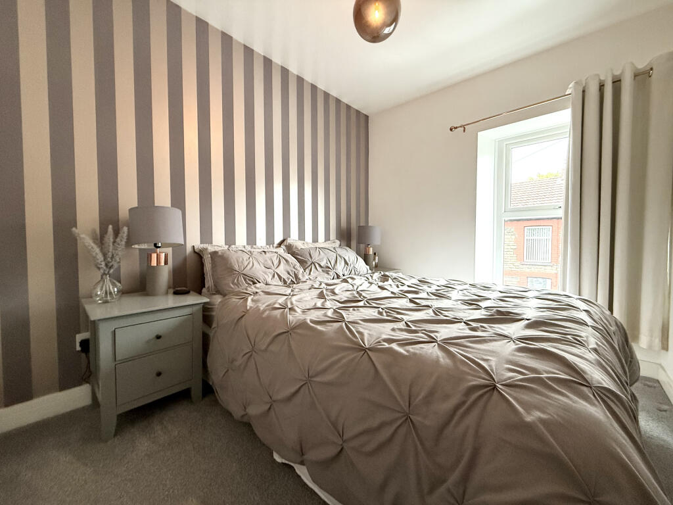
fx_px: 272
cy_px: 252
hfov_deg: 102.1
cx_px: 336
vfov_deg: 85.7
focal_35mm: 14
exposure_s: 1/100
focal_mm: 2.22
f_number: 2.2
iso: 500
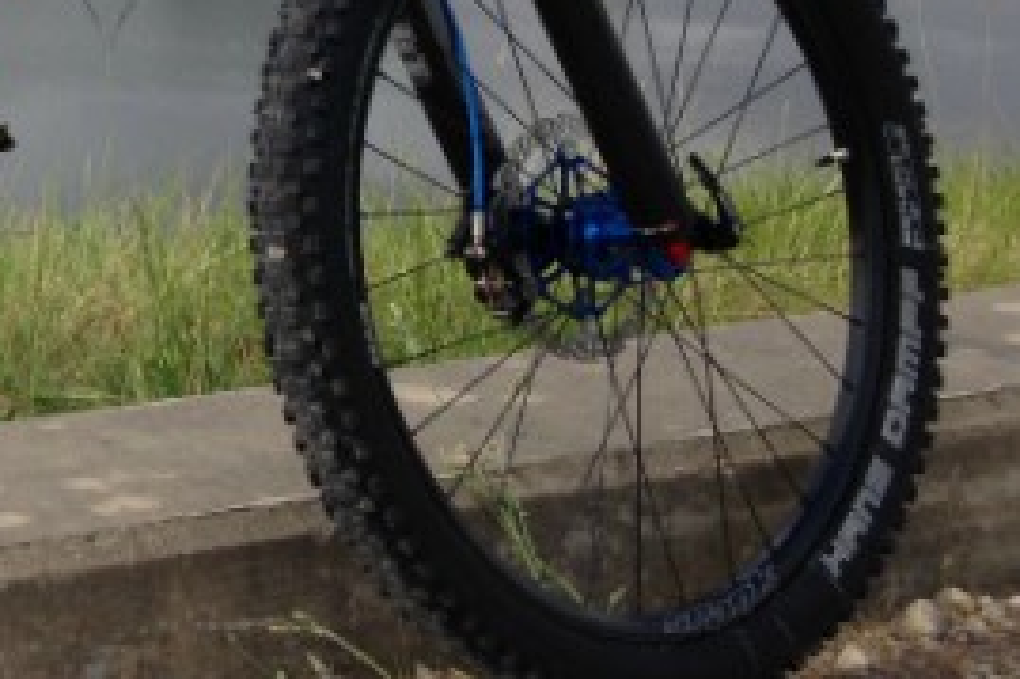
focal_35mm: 95
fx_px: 2690
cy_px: -17
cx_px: -256
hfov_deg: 19.9
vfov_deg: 14.1
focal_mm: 4.12
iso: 50
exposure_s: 1/1085
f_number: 2.4
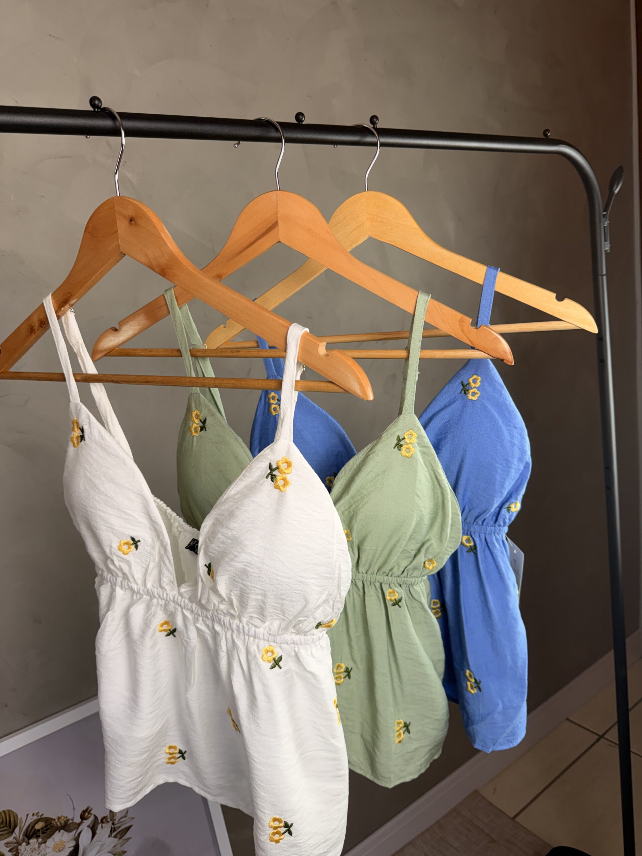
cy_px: 428
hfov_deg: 56.8
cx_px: 321
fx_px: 593
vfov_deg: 71.6
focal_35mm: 24
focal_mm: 6.76
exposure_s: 1/212
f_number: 1.78
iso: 64
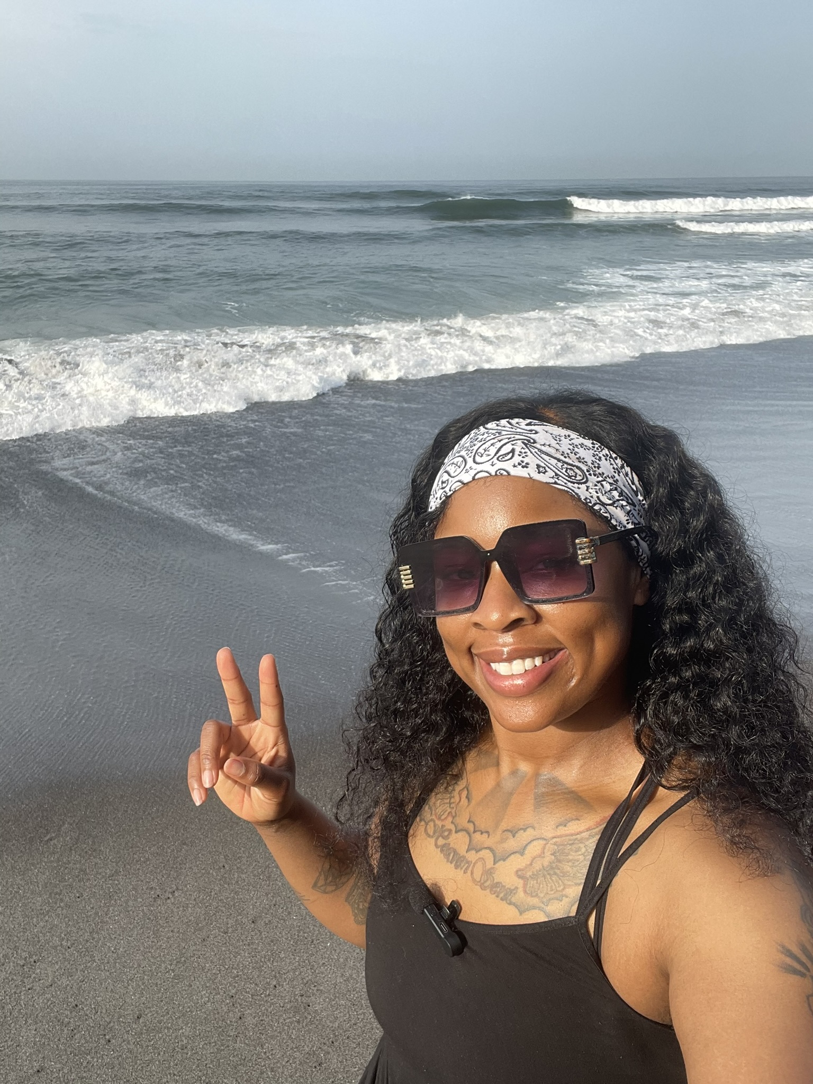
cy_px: 542
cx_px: 406
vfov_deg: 60.0
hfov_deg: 46.8
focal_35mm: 30
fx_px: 939
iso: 25
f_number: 2.2
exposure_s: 1/285
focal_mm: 2.71
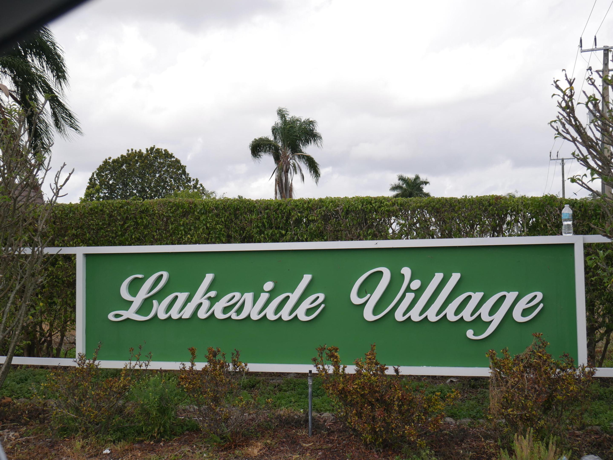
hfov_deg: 44.8
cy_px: 230
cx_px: 306
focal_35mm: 42
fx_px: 744
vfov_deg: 34.4
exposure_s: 1/2000
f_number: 5
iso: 400
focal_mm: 21
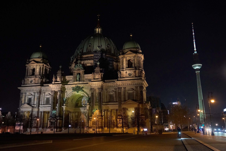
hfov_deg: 57.2
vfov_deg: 40.0
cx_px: 113
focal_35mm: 33
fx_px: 207
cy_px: 76
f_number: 4
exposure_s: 1/25
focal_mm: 33
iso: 2500
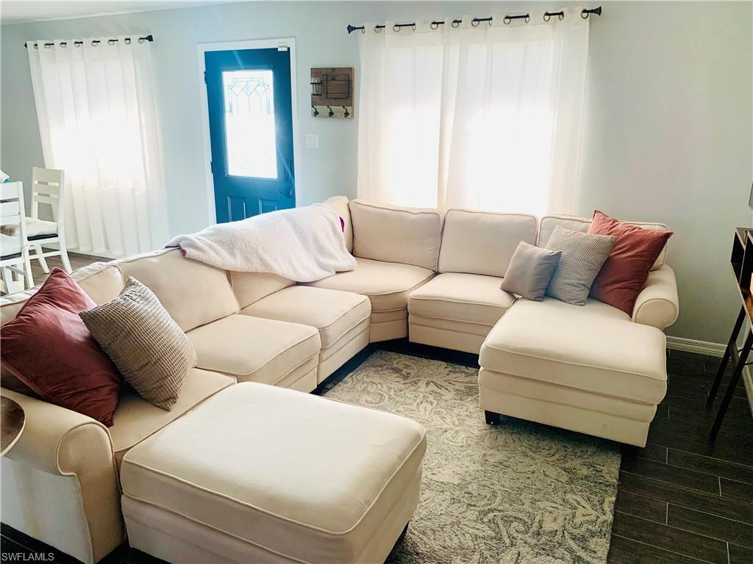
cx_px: 376
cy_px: 282
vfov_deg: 53.1
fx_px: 566
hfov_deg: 67.3
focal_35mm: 26
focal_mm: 4.25
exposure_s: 1/121
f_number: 1.8
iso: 80
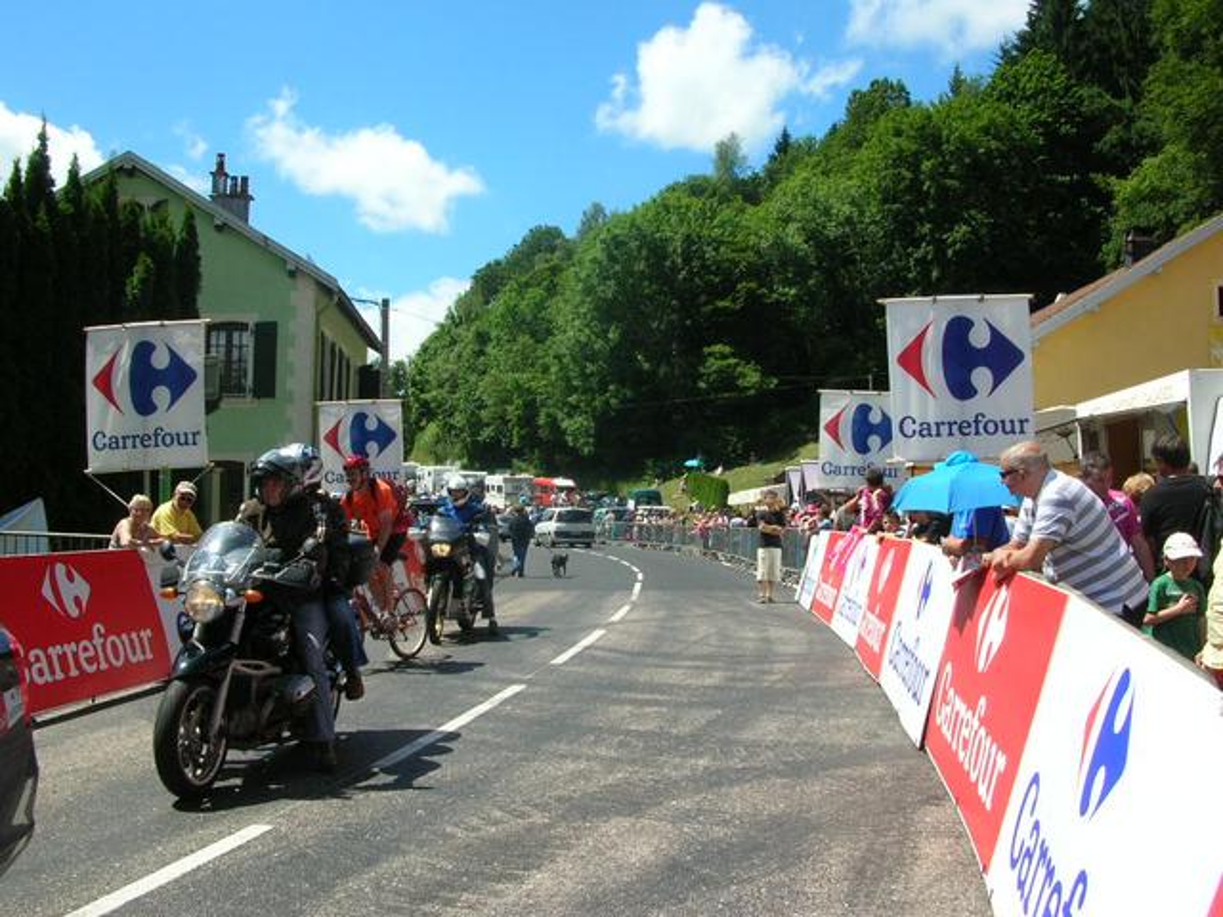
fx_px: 1237
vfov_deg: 40.7
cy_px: 458
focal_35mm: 35
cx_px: 612
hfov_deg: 52.6
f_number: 5.6
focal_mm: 5.8
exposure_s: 1/231
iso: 50
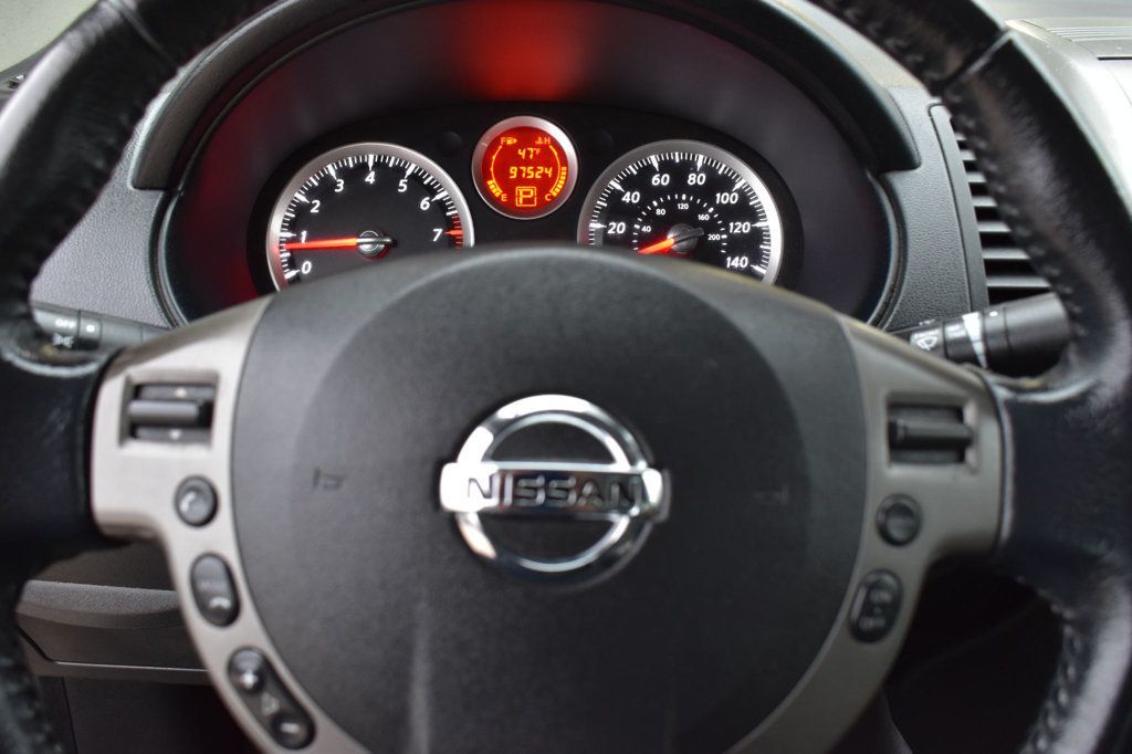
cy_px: 377
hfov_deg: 55.1
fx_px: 1084
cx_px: 566
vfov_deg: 38.3
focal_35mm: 34
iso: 900
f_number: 6.3
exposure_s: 1/15
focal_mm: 23
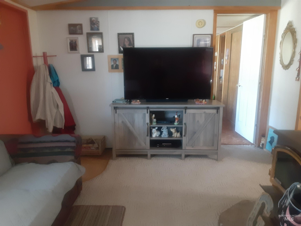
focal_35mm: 27
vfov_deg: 51.4
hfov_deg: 65.3
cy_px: 113
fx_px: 235
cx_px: 150
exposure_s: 1/24
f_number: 1.9
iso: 320
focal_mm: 2.91
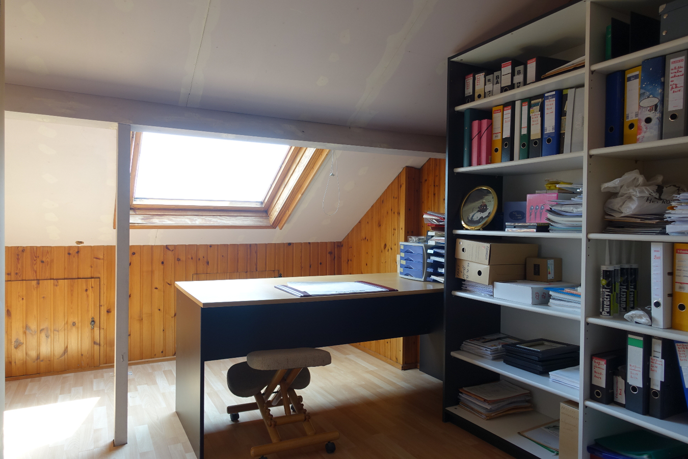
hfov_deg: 73.7
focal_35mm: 24
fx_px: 459
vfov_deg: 53.1
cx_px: 344
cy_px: 230
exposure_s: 1/60
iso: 125
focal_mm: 8.8
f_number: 2.8
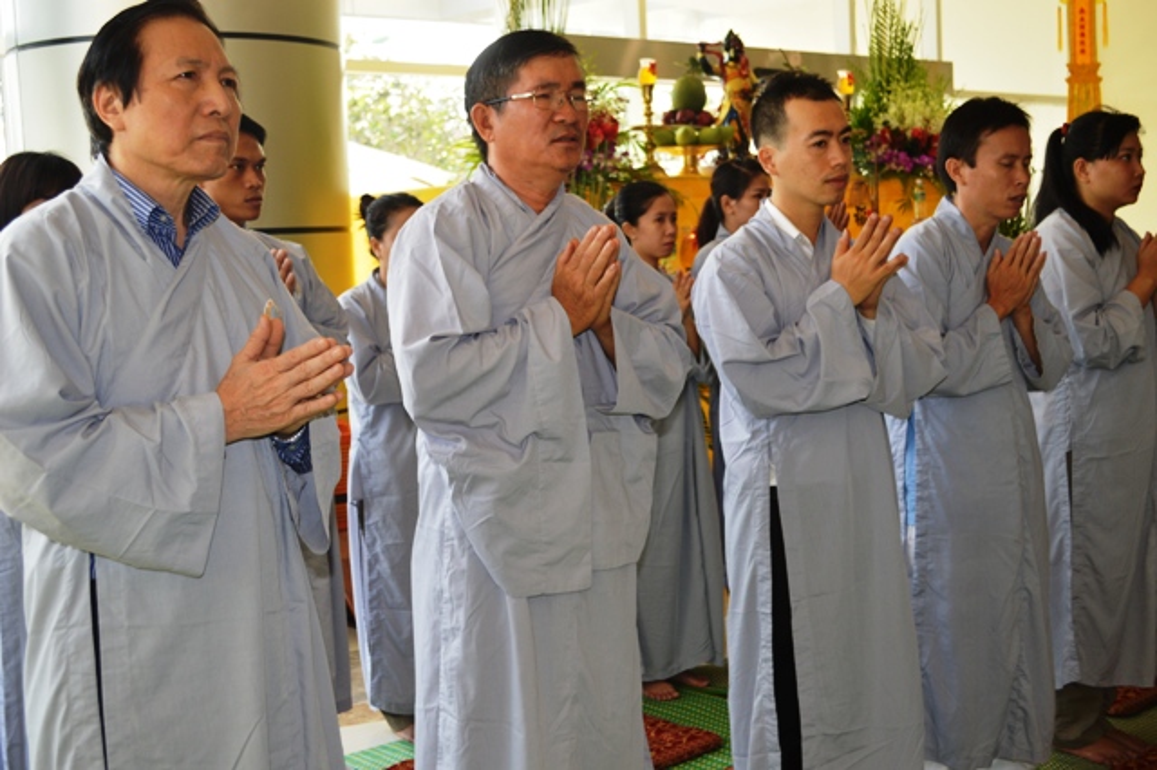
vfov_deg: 28.0
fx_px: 1542
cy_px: 385
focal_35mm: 48
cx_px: 578
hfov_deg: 41.1
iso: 200
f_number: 4.8
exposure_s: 1/125
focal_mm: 32
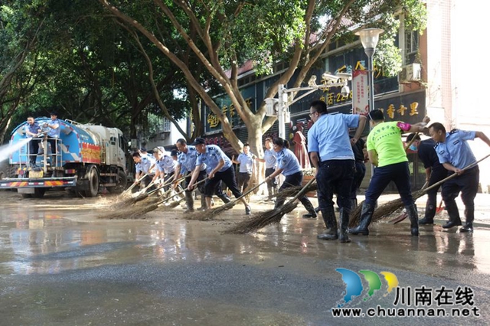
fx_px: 571
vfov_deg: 31.9
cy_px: 163
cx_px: 245
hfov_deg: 46.4
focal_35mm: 42
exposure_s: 1/320
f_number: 2.8
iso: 640
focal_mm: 15.52
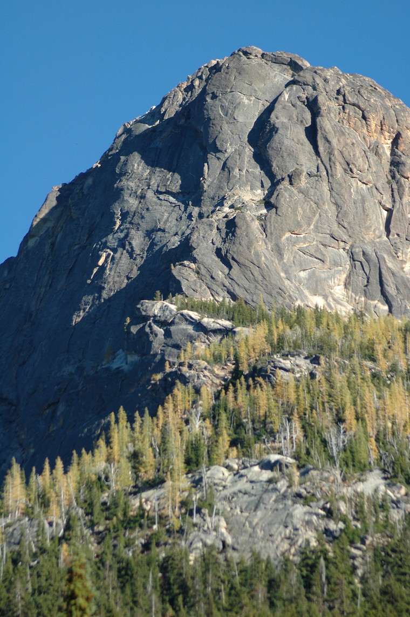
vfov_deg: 10.6
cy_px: 308
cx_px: 205
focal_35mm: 195
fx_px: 3337
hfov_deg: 7.0
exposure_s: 1/500
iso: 200
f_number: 5.6
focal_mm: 130
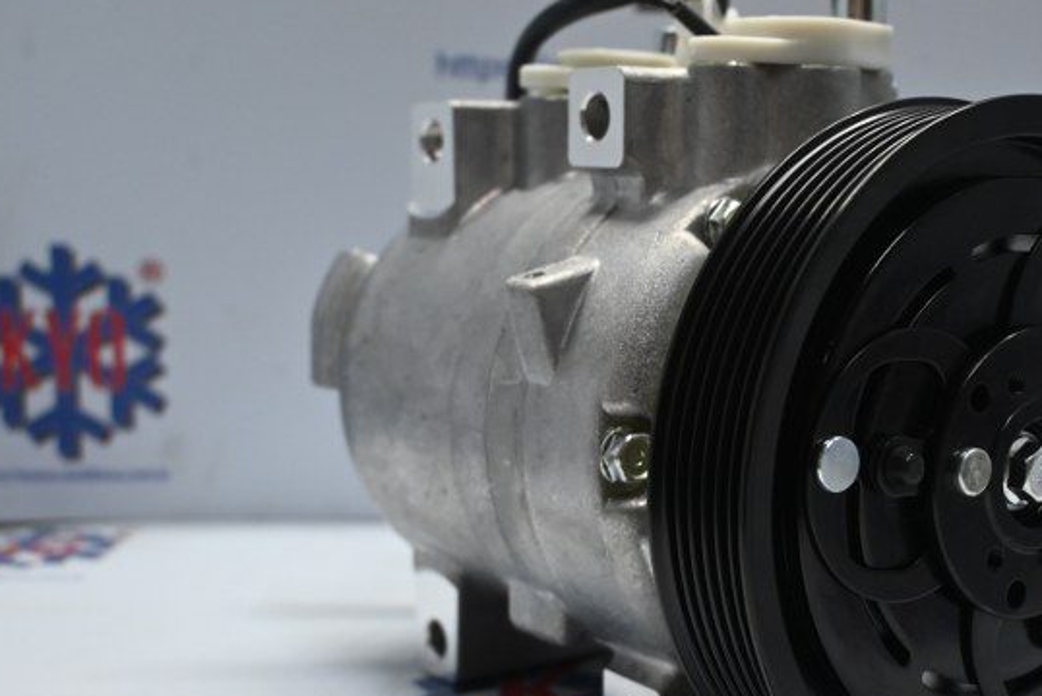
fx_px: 1614
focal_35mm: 56
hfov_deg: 35.6
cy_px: 373
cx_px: 655
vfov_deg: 24.3
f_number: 4.2
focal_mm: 25
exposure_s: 1/125
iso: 1000
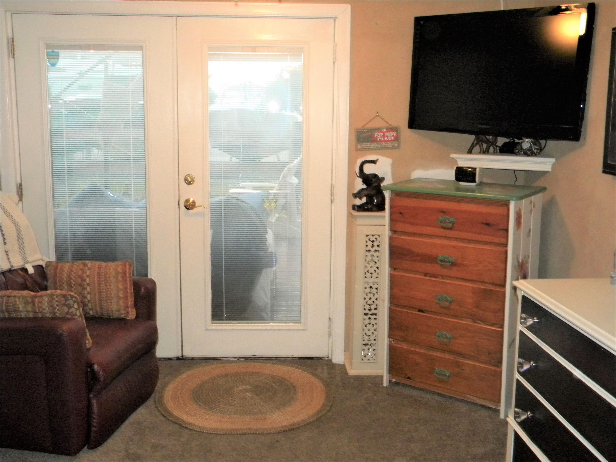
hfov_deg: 51.4
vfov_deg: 39.7
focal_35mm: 36
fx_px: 641
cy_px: 231
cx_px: 308
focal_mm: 6.4
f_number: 3.7
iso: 400
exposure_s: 1/30
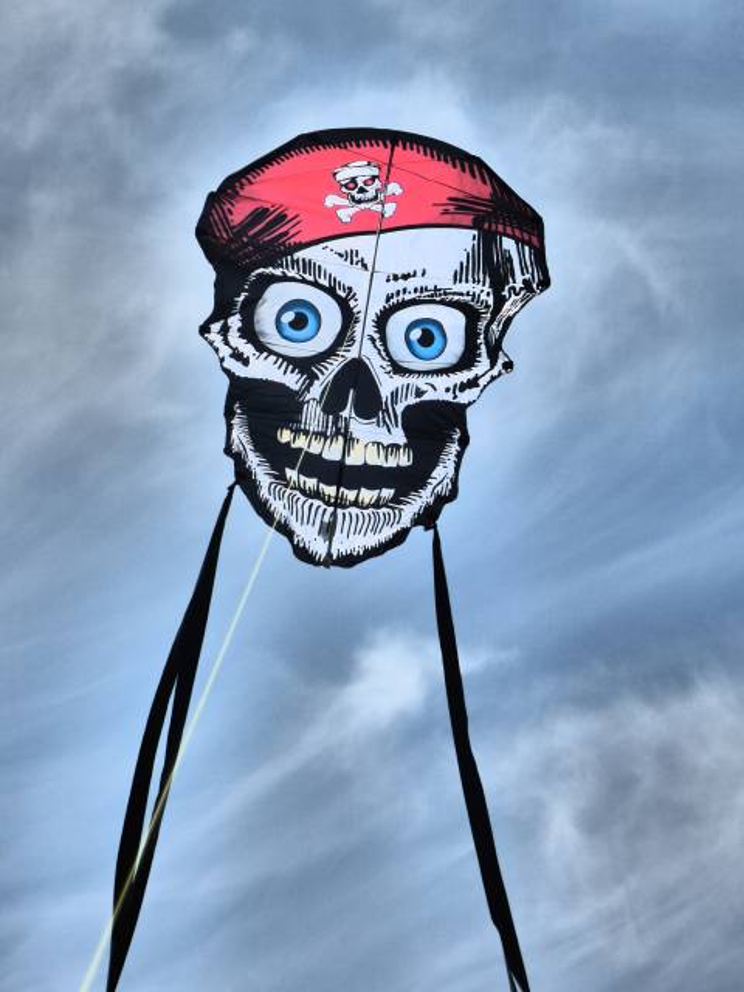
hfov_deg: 7.0
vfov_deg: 9.4
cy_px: 496
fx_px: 6047
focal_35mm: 211
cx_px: 372
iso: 125
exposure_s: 1/800
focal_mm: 42.8
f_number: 5.9
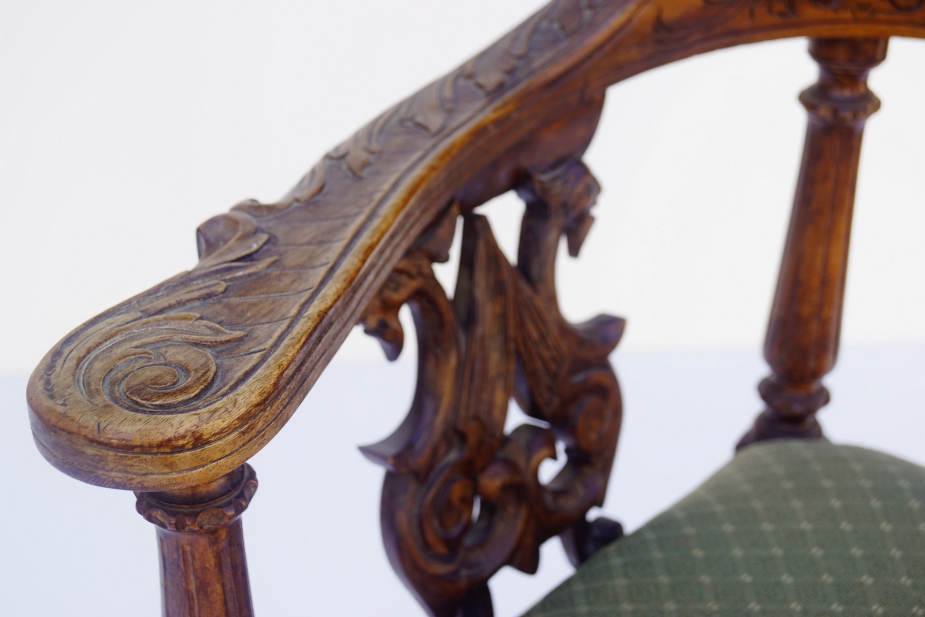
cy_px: 308
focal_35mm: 52
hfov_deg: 37.8
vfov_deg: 25.8
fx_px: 1349
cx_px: 462
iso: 100
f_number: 5.6
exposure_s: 1/80
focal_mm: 35
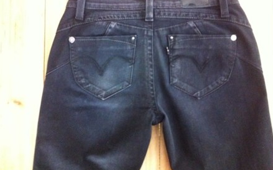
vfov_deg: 33.5
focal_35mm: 38
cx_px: 139
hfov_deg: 51.6
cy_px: 69
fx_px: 283
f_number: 2.8
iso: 1000
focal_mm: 3.85
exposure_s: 1/15
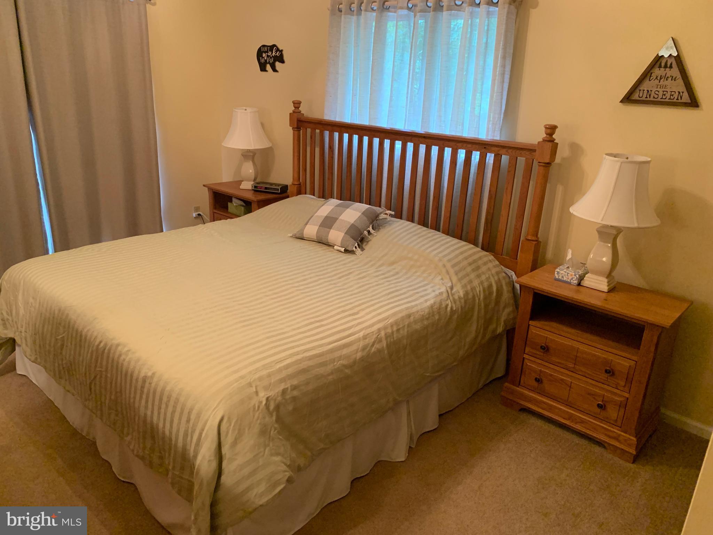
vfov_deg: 53.1
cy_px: 268
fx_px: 536
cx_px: 356
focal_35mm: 26
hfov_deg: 67.3
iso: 320
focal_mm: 4.25
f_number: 1.8
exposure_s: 1/60
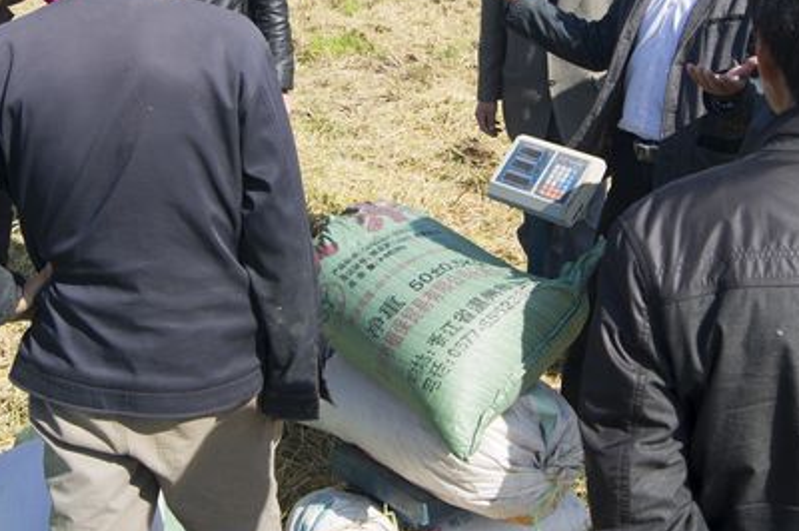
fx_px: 1730
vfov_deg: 17.3
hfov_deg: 26.0
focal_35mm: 78
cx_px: 473
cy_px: 90
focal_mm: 26
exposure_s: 1/400
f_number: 8
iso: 200
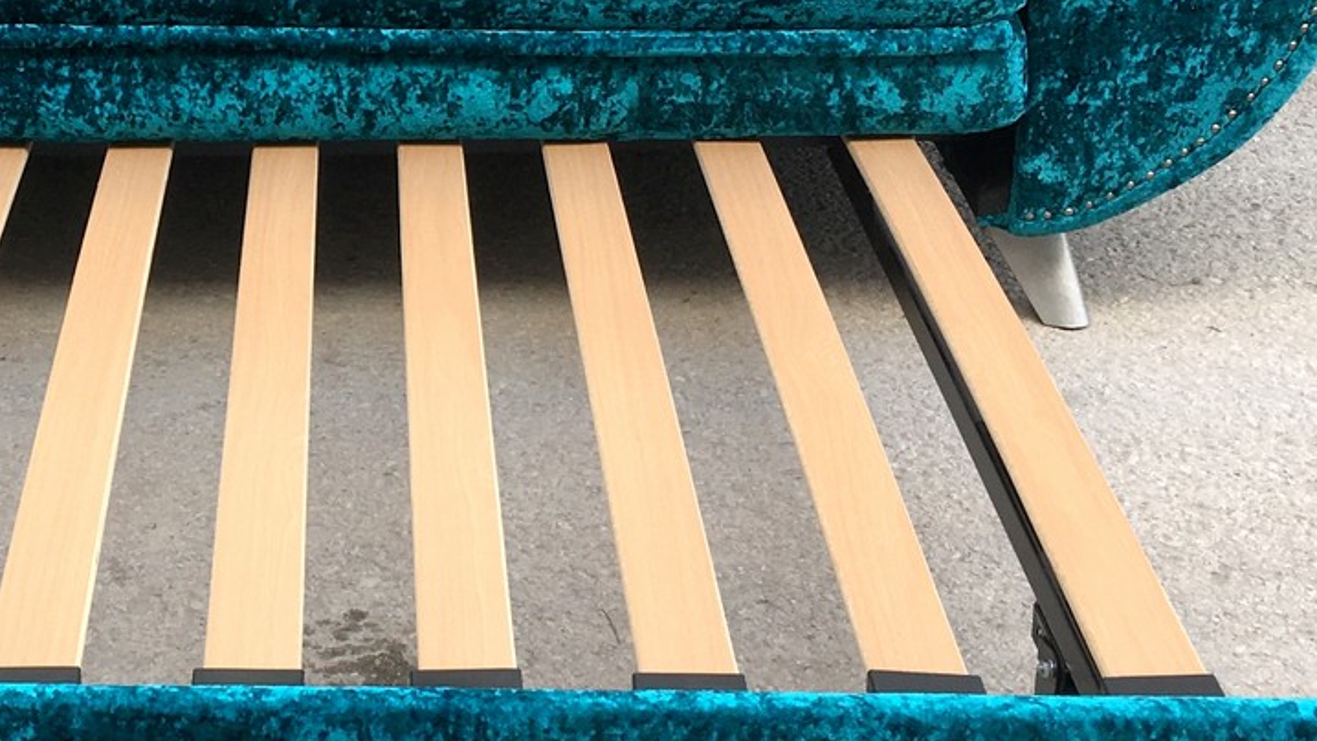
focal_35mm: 66
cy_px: 14
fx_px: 2305
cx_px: 172
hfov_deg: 30.7
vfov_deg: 17.9
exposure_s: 1/292
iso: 25
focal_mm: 4.15
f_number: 2.2
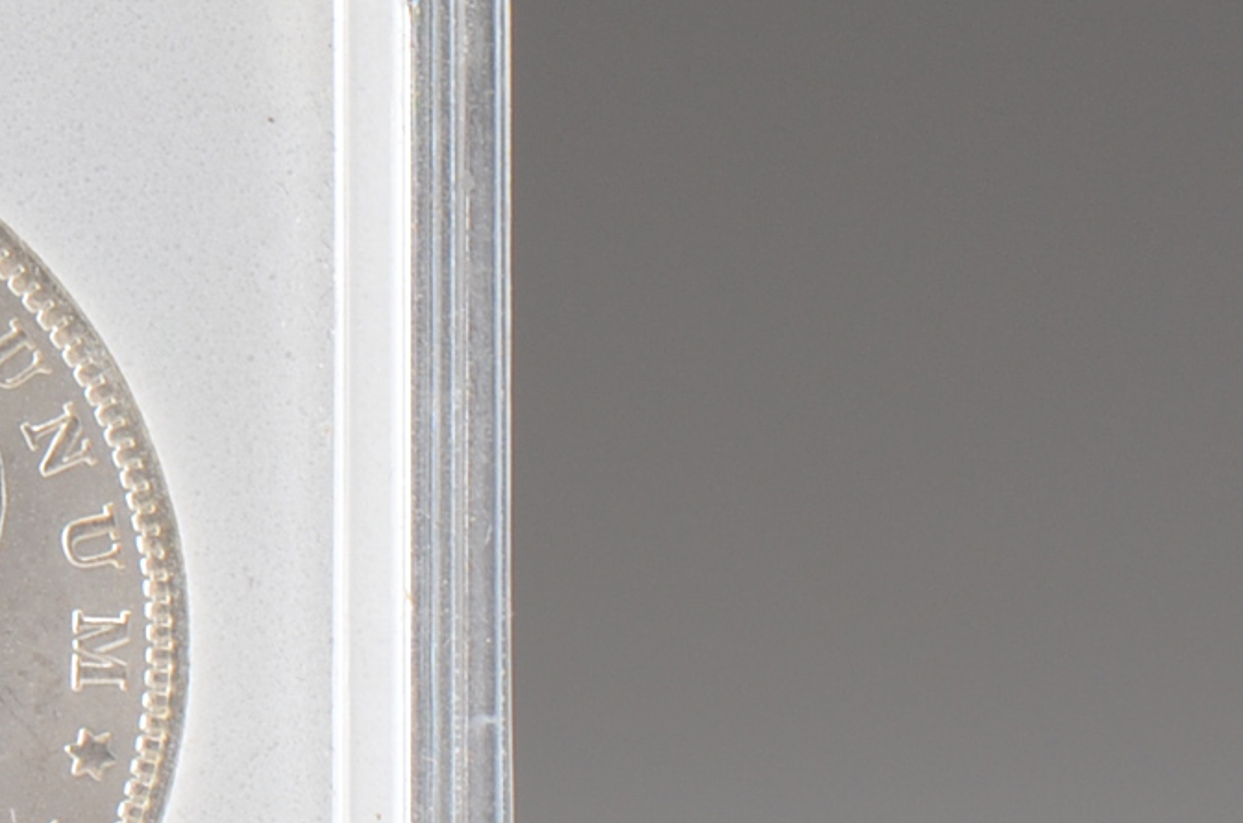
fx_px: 16119
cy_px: 250
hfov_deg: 4.4
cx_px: -394
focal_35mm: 468
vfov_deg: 2.9
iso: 320
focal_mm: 85
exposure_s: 1/100
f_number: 14
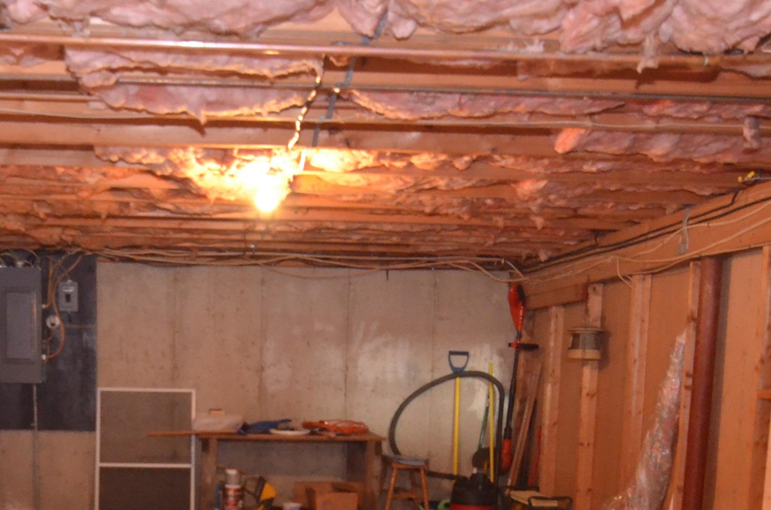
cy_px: 491
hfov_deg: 42.7
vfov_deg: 28.1
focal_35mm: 45
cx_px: 230
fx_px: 965
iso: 3200
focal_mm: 13
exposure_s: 1/60
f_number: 4
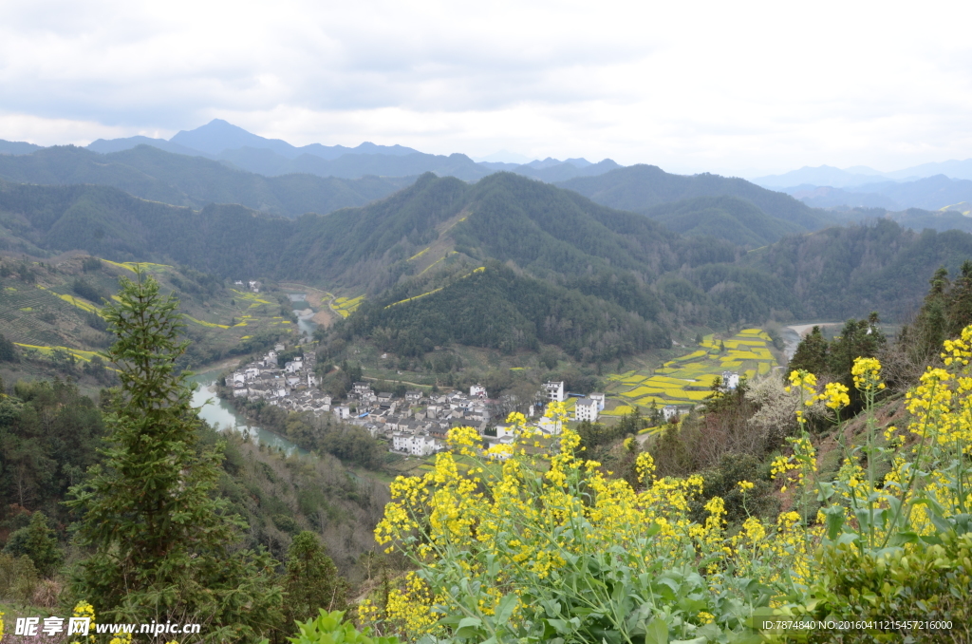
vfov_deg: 41.5
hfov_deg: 59.6
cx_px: 486
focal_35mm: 32
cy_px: 322
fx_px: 849
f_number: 11
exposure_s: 1/60
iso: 125
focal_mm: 21
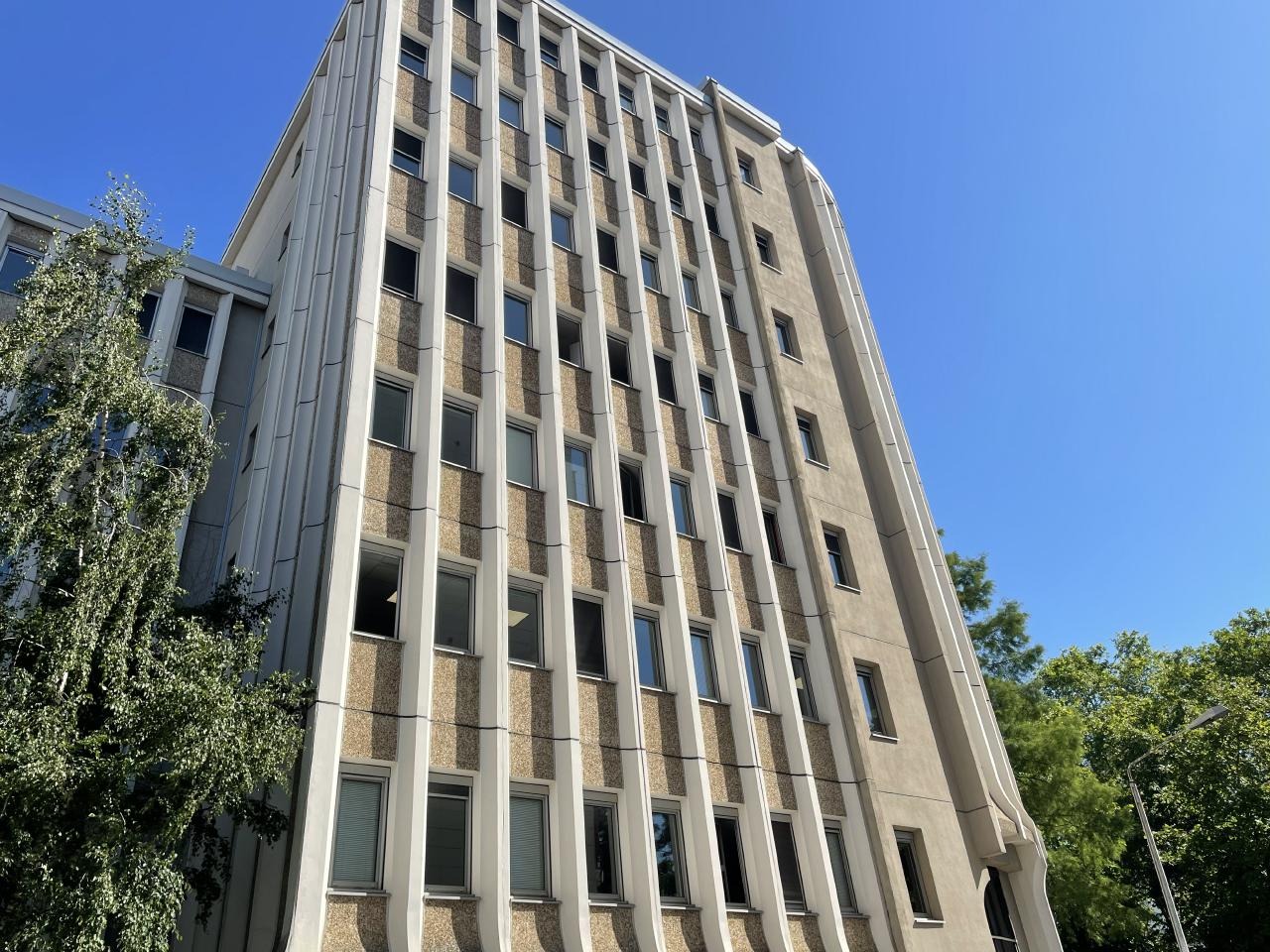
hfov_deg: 67.3
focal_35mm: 26
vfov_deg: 53.1
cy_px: 476
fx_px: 954
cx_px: 635
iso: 32
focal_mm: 4.2
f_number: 1.6
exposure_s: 1/2959
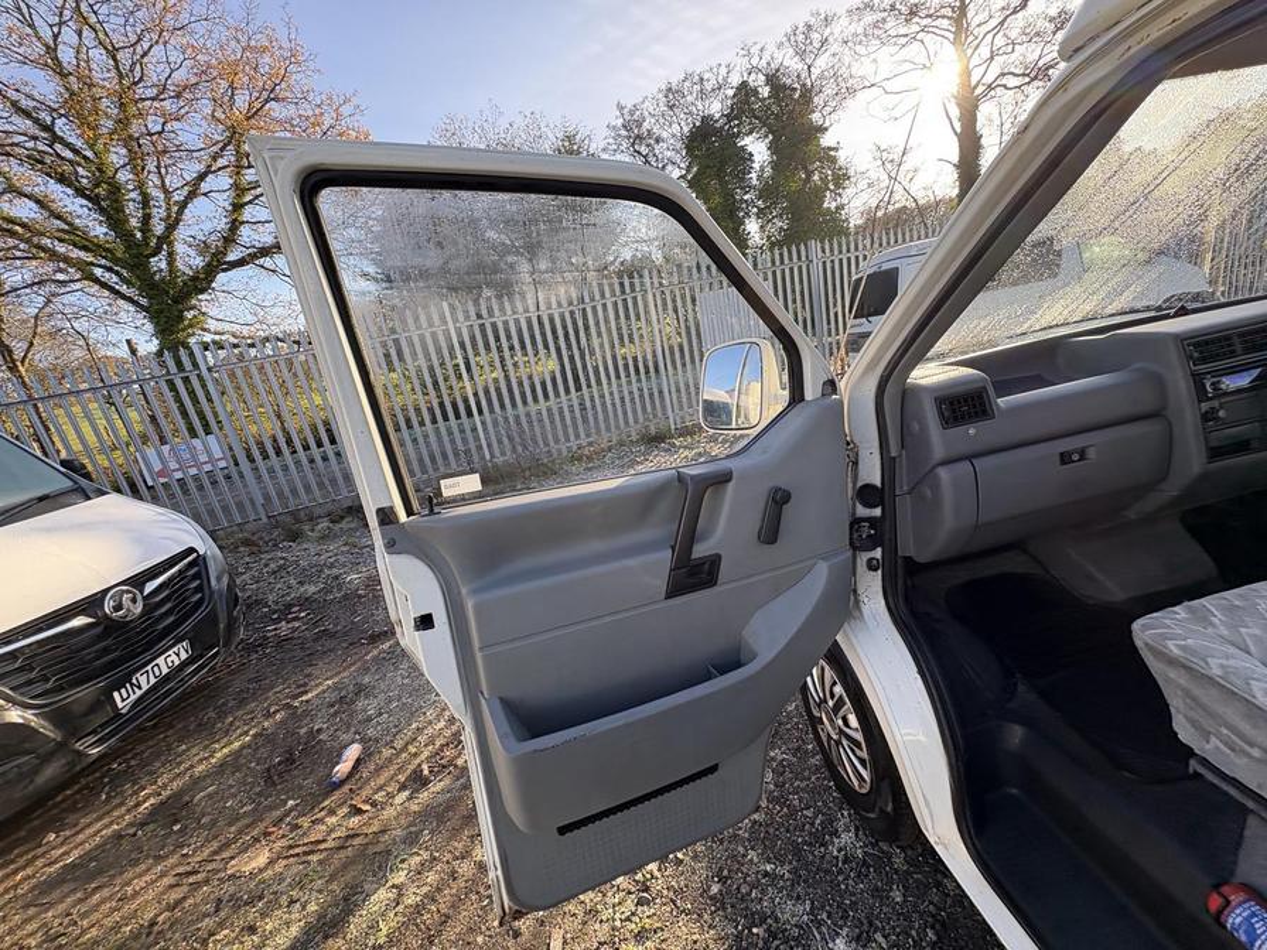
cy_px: 475
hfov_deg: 102.1
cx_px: 634
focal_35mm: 14
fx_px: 512
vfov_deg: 85.7
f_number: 2.2
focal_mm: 2.22
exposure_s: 1/196
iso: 40
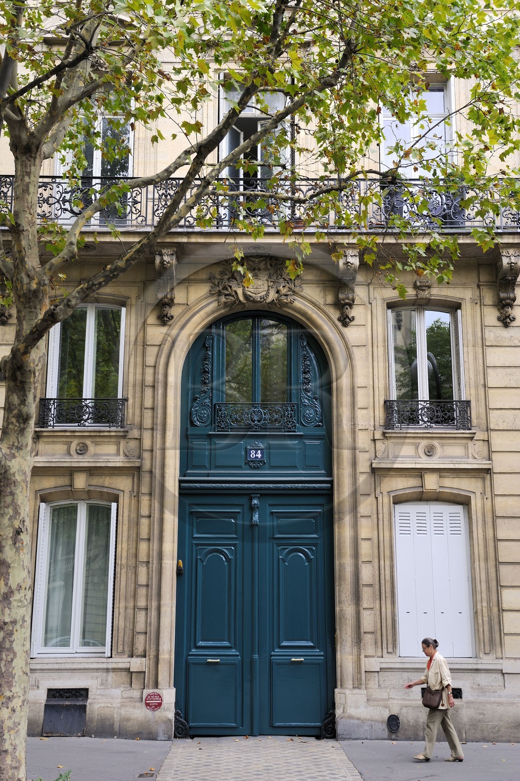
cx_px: 260
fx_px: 977
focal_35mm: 45
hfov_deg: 29.8
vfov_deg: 43.6
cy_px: 390
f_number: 5.6
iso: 200
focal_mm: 45
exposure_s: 1/160
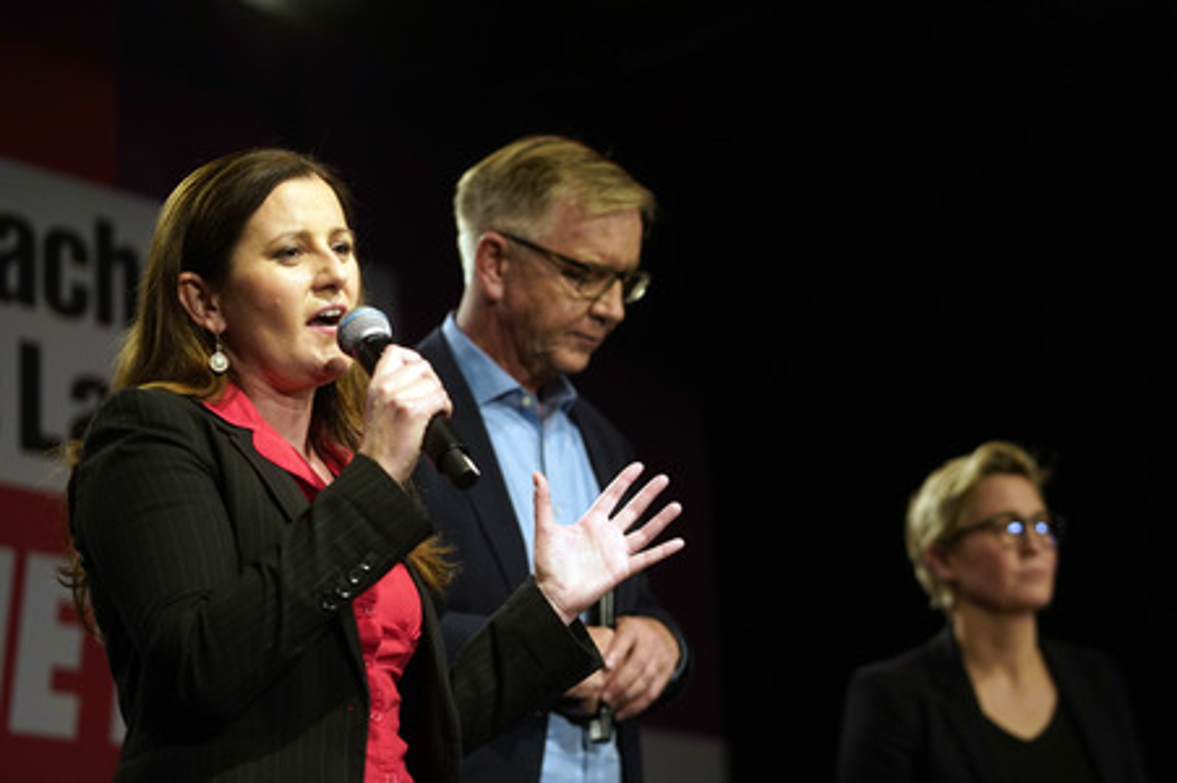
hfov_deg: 23.9
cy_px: 392
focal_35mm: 85
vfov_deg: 16.0
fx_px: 2777
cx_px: 588
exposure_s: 1/1250
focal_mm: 85
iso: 2000
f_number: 2.8
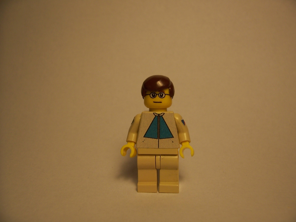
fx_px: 291
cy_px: 111
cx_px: 148
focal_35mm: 34
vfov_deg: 41.8
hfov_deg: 54.0
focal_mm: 5.6
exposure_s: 1/90
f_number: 2.7
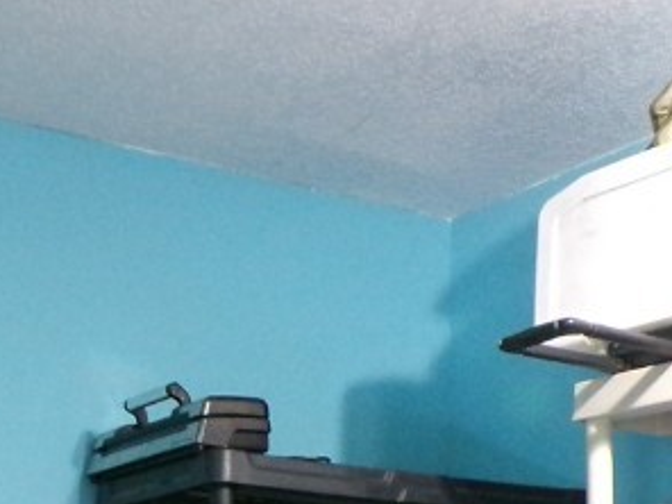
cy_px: 831
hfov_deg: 23.4
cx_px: 202
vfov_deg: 15.8
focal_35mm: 83
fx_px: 1611
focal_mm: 4.3
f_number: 3
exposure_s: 1/17
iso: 800
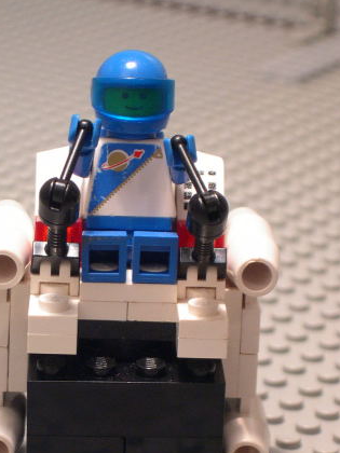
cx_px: 111
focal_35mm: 163
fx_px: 2135
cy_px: 308
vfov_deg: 12.1
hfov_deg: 9.1
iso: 400
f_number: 4.9
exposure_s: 1/13.8
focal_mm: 24
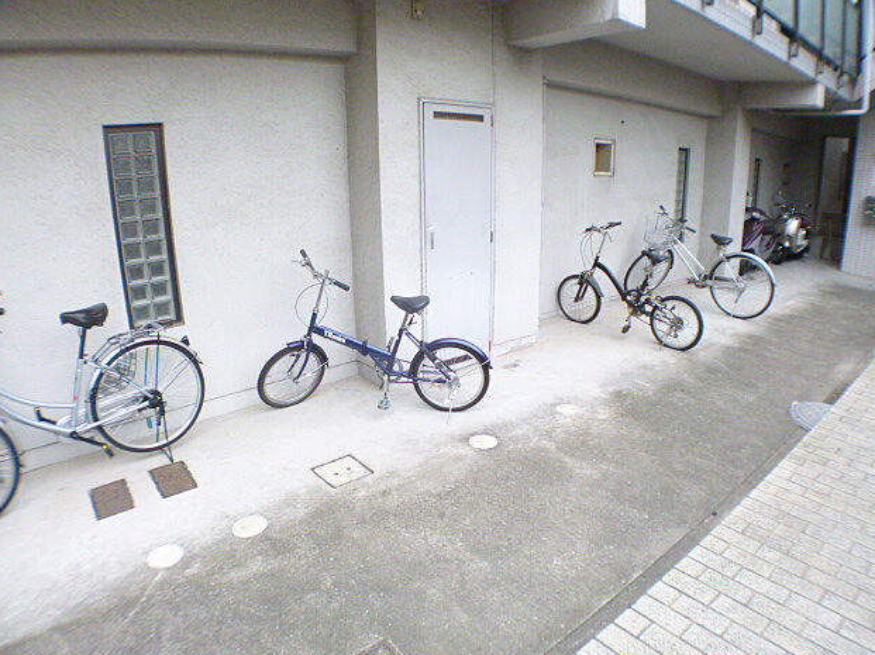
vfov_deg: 42.9
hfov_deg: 55.4
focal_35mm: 33
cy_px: 323
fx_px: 834
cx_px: 438
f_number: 2.9
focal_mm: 5.7
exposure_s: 1/50
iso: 400
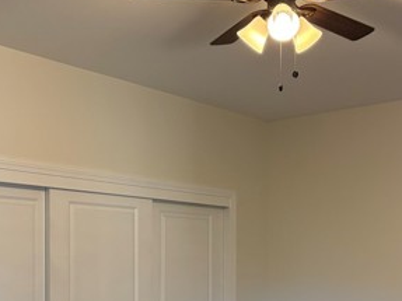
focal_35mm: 58
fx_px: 673
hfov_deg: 33.2
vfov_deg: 24.7
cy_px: 253
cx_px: 240
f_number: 1.6
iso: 160
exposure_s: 1/120
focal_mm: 5.96
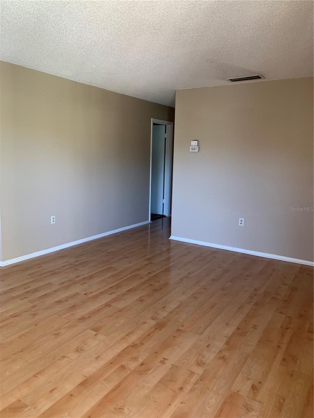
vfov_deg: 67.3
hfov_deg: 53.1
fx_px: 314
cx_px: 157
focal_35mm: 26
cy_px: 209
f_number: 1.8
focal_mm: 4.25
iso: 100
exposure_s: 1/75
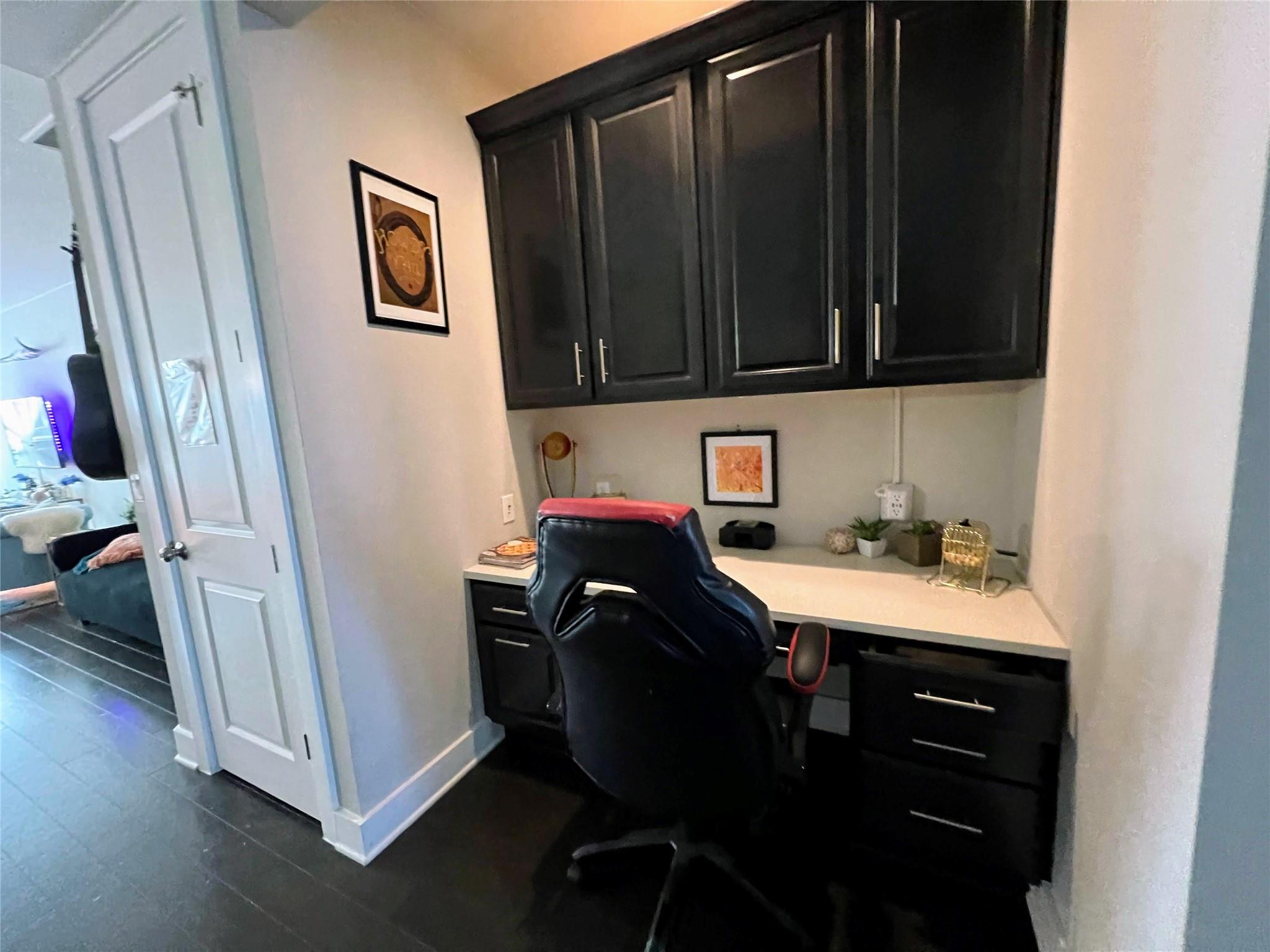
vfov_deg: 89.9
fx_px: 477
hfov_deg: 106.2
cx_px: 635
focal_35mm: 13
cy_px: 476
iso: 1000
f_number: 1.8
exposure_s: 1/40
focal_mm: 1.57
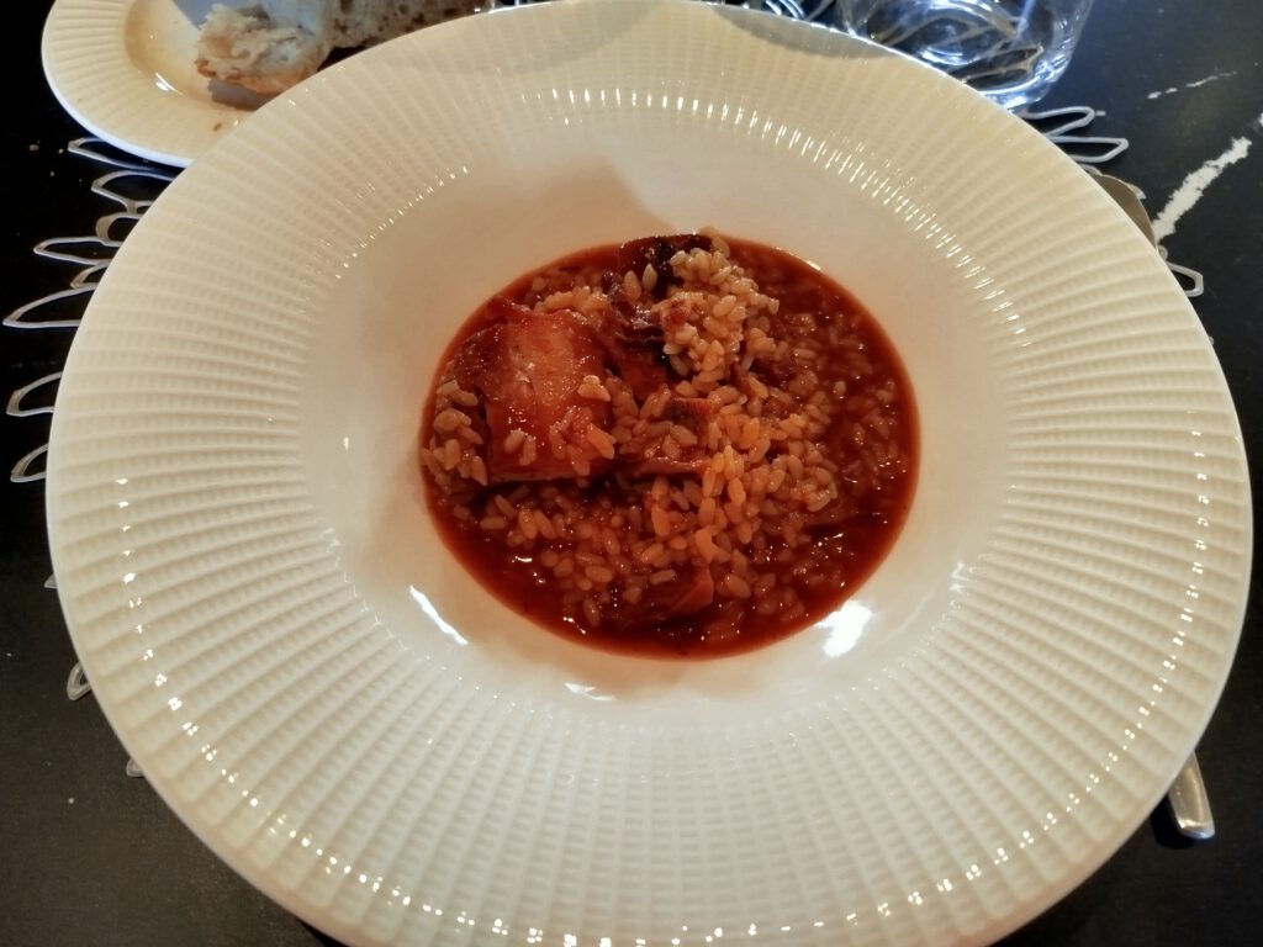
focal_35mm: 24
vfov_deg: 56.8
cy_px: 474
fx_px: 876
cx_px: 632
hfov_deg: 71.6
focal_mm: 5.31
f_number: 1.7
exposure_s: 1/50
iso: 200
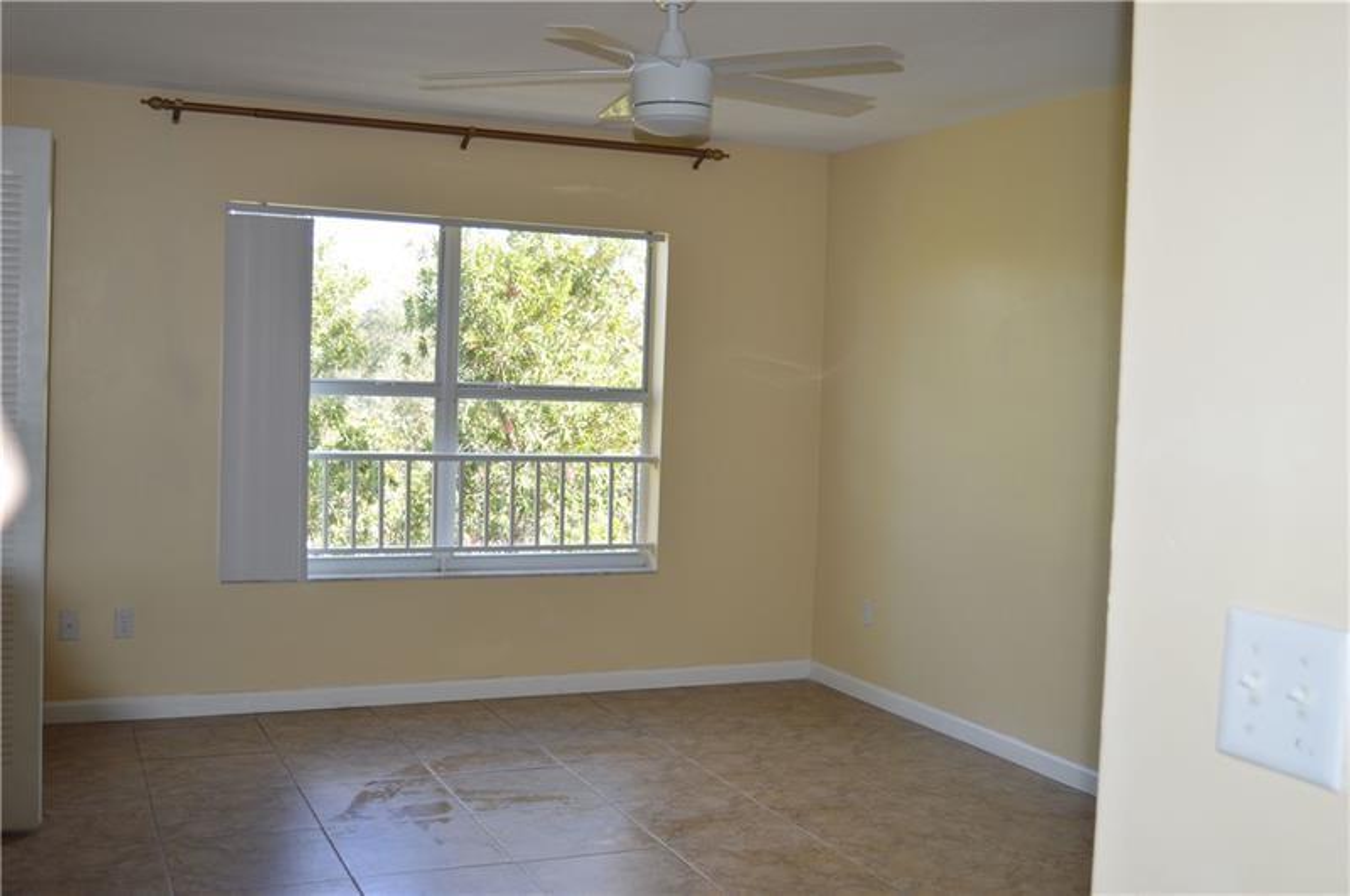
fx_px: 1348
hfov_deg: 53.2
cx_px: 675
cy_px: 448
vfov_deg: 36.8
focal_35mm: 36
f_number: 4
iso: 250
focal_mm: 24
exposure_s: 1/125
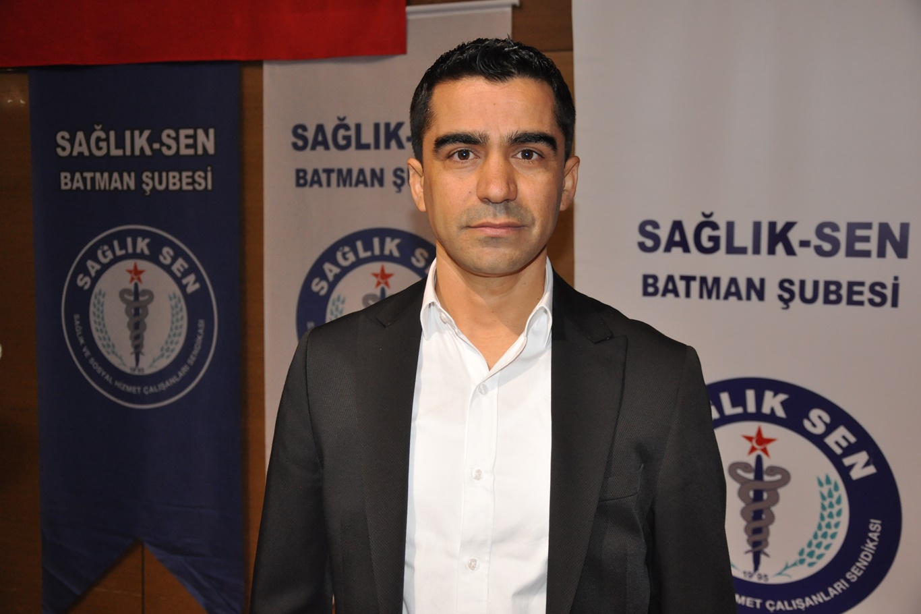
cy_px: 307
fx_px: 959
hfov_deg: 51.3
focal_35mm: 38
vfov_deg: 35.5
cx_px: 460
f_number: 4
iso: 800
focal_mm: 25
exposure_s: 1/60
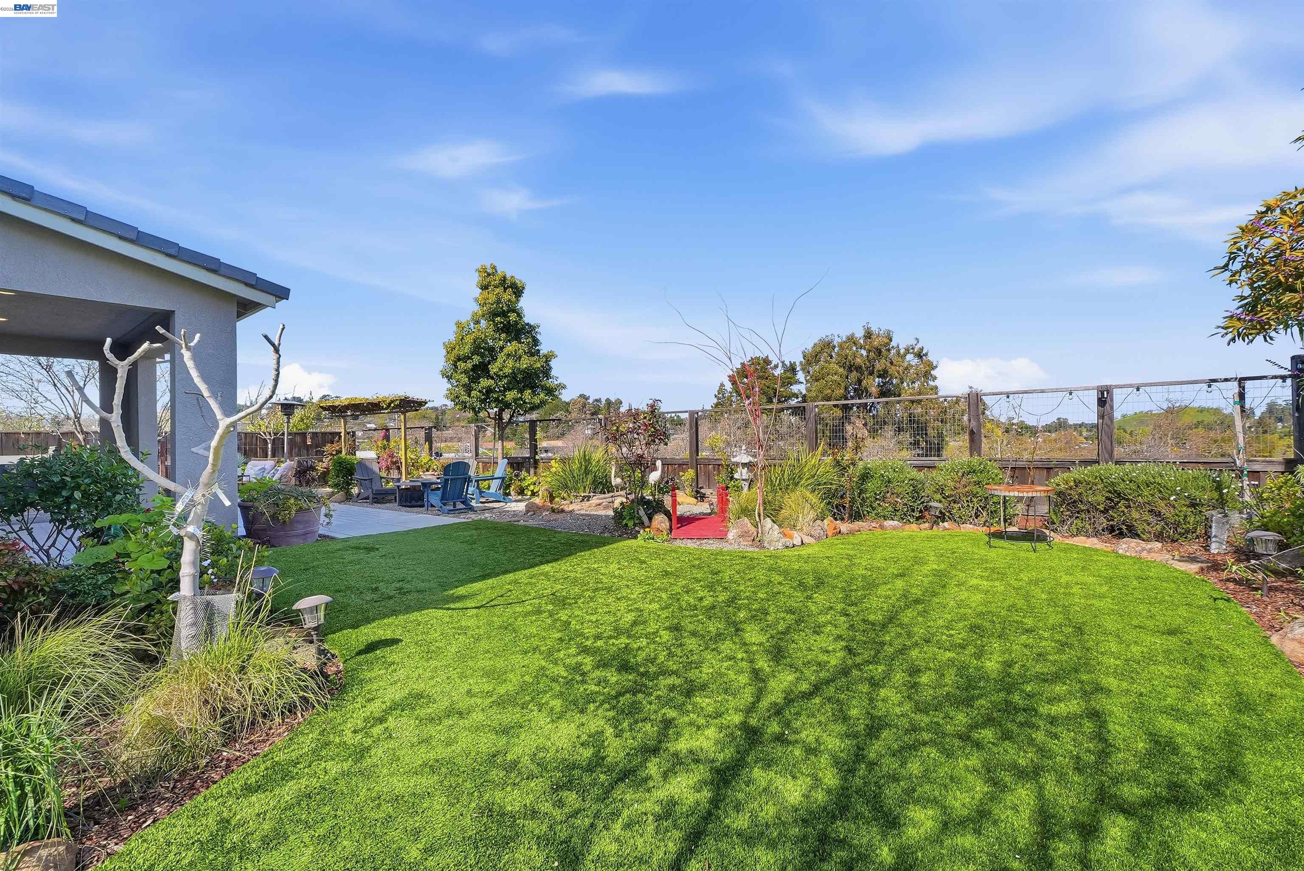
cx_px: 652
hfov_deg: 104.2
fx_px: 507
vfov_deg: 81.3
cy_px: 436
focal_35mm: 14
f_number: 8
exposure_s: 1/200
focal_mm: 14
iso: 400
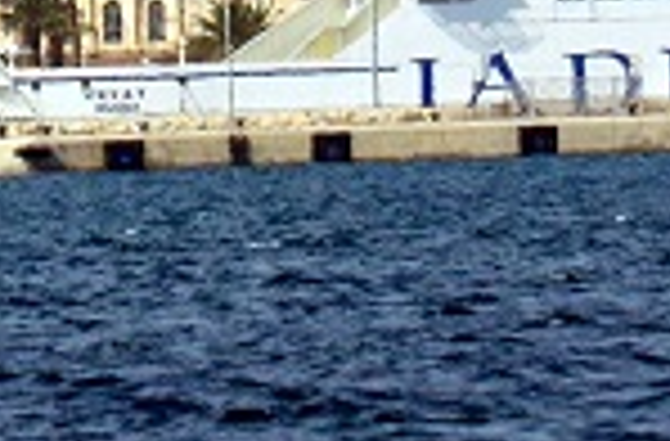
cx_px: -137
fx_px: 42941
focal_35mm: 2317
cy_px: 164
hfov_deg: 0.9
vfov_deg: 0.6
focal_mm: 230
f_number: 5.3
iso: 1100
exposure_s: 1/8000
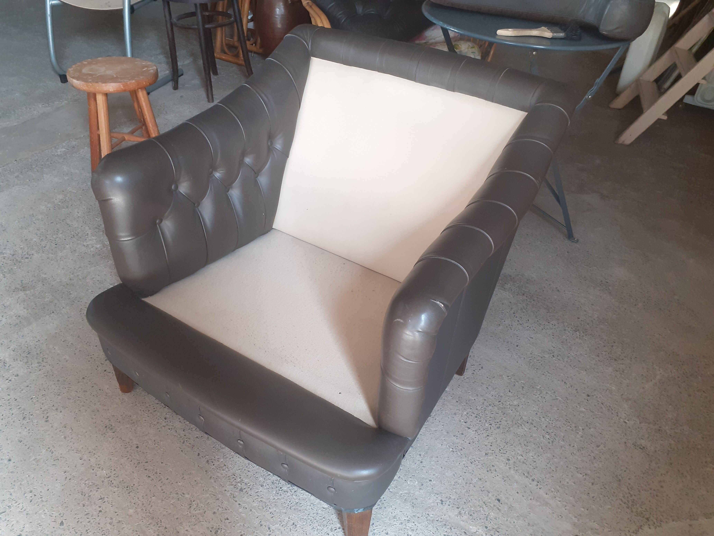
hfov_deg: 65.3
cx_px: 357
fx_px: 557
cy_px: 268
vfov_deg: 51.4
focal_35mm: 27
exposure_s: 1/50
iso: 125
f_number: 1.9
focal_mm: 3.6
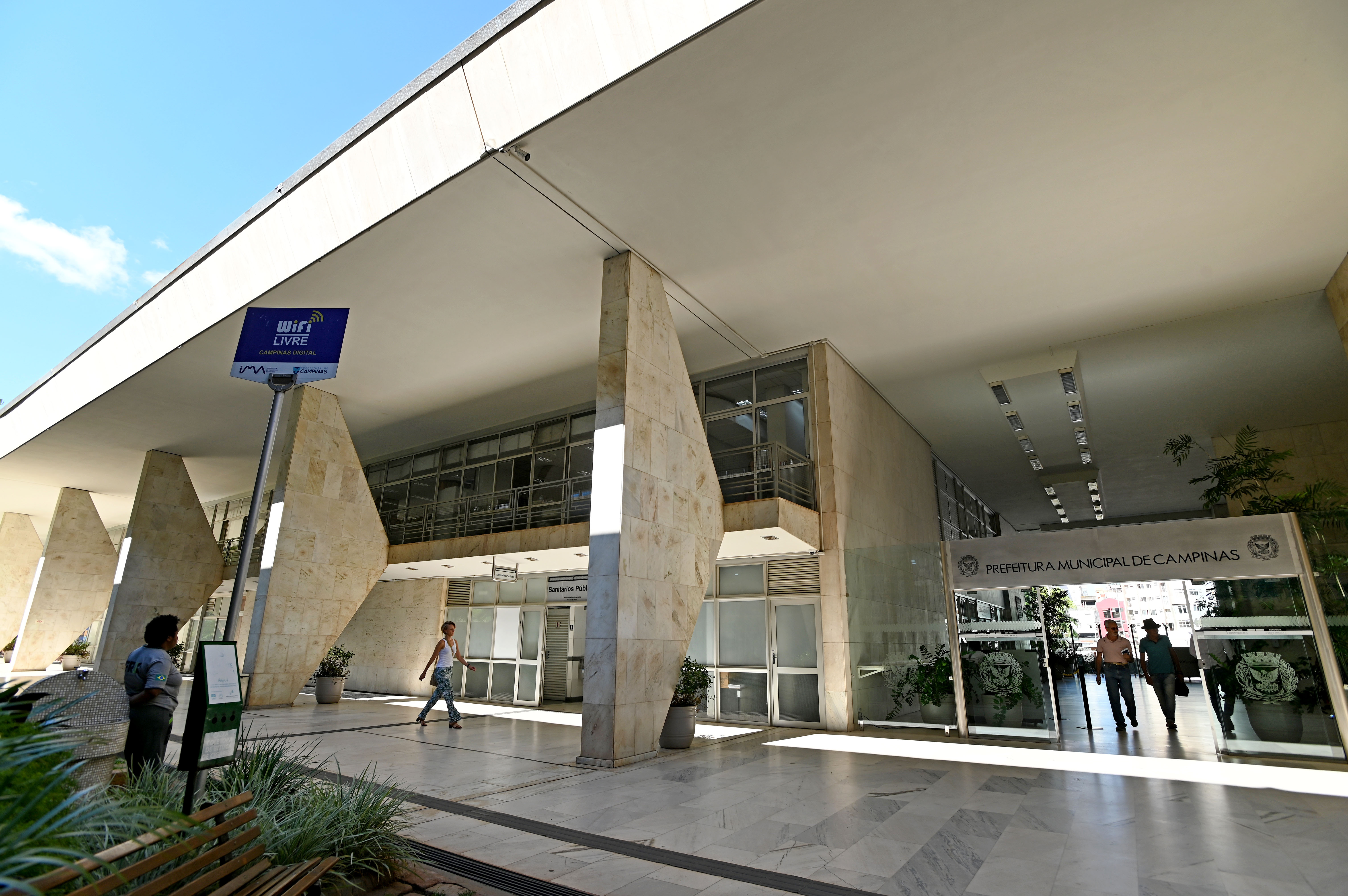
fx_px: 636
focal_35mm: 17
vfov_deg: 70.4
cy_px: 448
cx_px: 674
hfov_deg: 93.3
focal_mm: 17
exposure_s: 1/160
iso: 160
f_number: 6.3
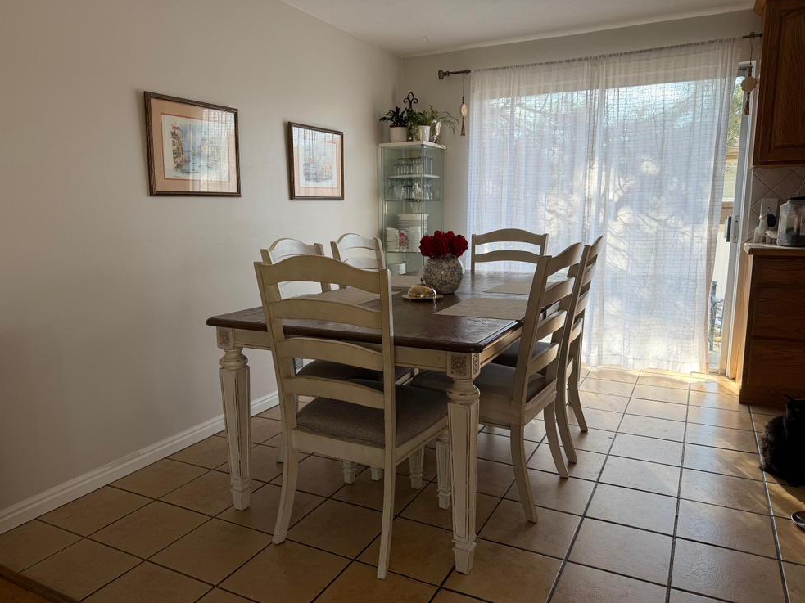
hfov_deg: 69.4
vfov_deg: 54.9
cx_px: 395
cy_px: 312
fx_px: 581
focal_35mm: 25
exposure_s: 1/170
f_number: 1.78
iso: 64
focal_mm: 6.76
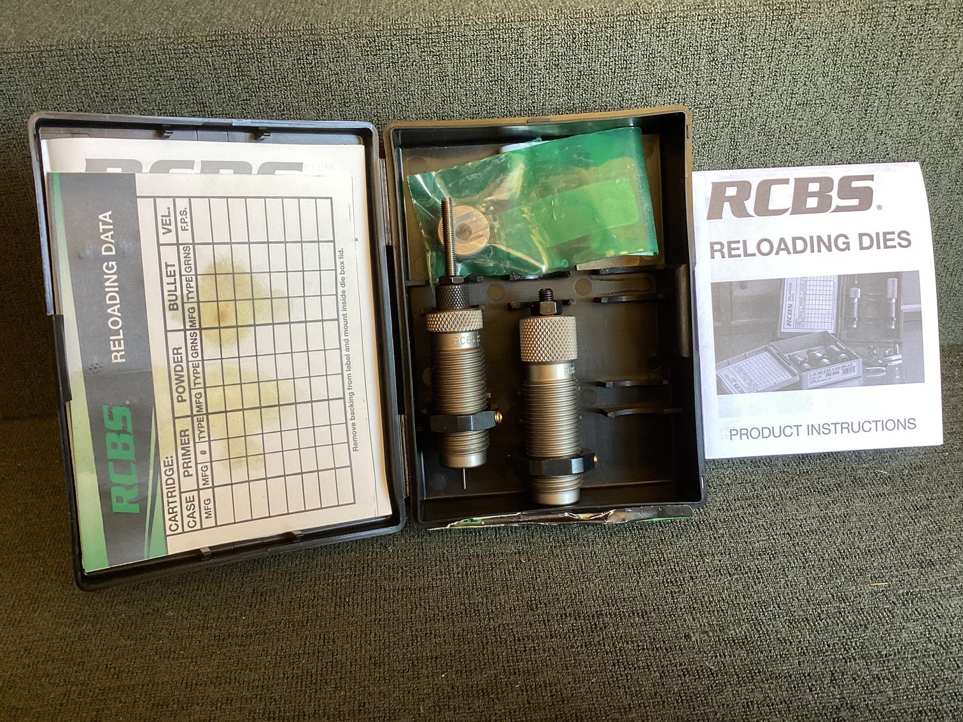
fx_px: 862
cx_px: 482
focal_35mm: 31
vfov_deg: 45.4
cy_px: 361
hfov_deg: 58.3
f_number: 2.4
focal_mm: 3.3
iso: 50
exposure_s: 1/50
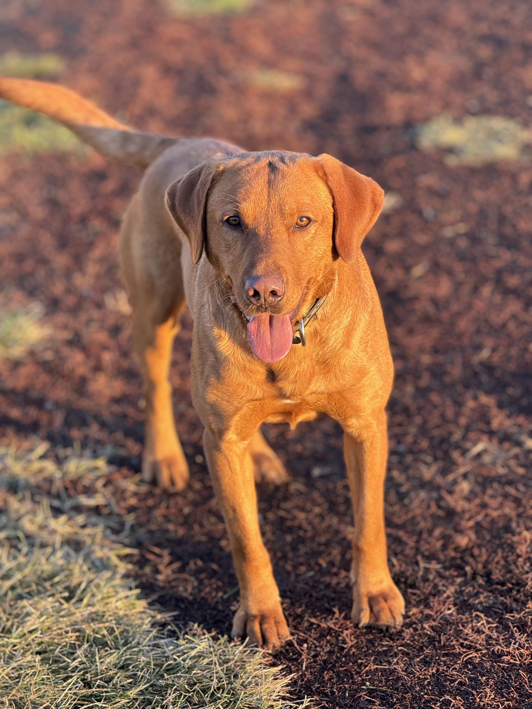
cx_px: 266
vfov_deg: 16.4
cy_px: 354
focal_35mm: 120
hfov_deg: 12.3
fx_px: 2459
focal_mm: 15.66
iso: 64
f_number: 2.8
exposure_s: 1/99
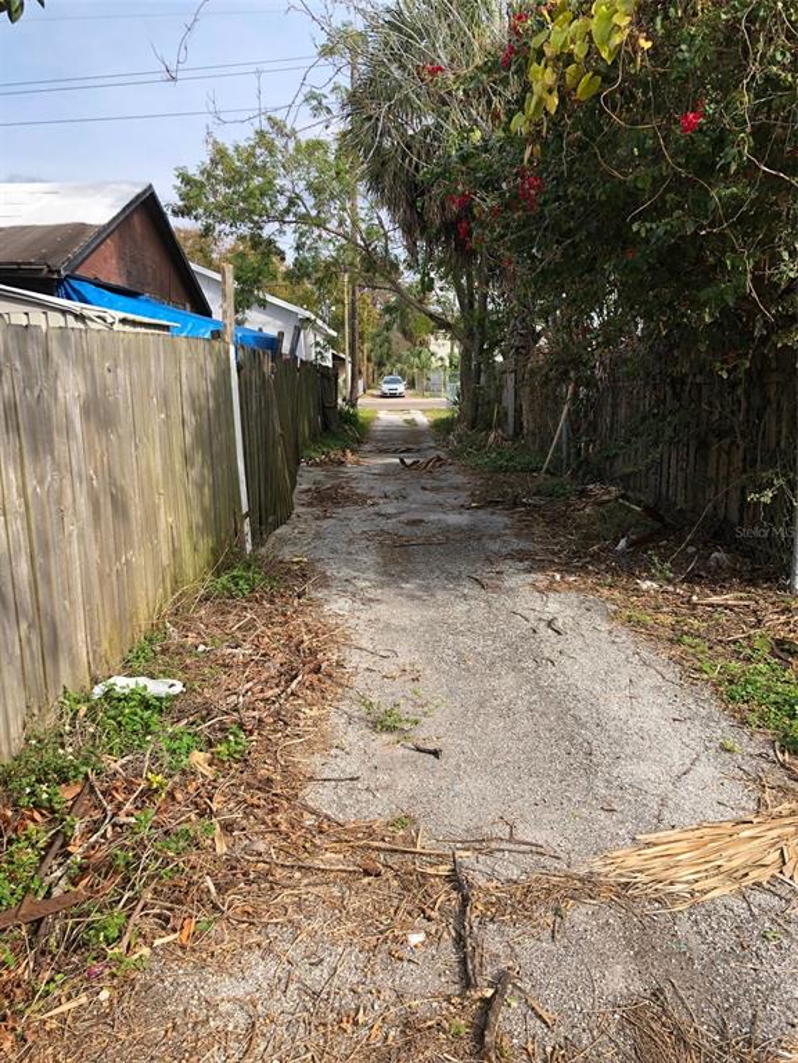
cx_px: 399
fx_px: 861
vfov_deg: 63.4
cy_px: 532
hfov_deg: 49.7
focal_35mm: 28
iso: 20
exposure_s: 1/704
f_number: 1.8
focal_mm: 4
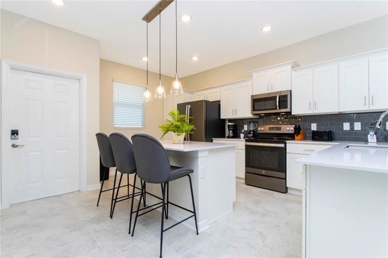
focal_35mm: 17
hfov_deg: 93.3
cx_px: 194
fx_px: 183
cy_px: 129
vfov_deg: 70.4
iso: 800
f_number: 18
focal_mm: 17
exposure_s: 1/20
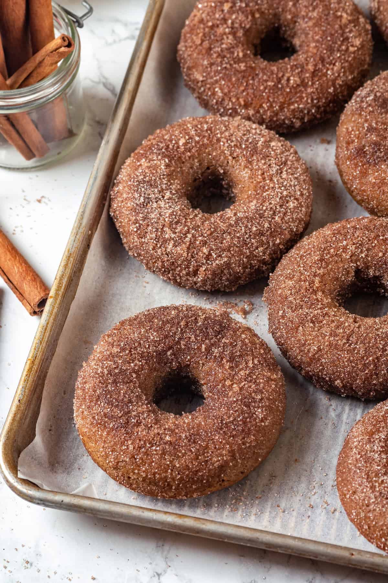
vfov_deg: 19.5
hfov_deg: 13.0
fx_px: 1700
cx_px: 194
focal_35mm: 105
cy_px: 292
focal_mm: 105
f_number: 16
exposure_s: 1/160
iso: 100
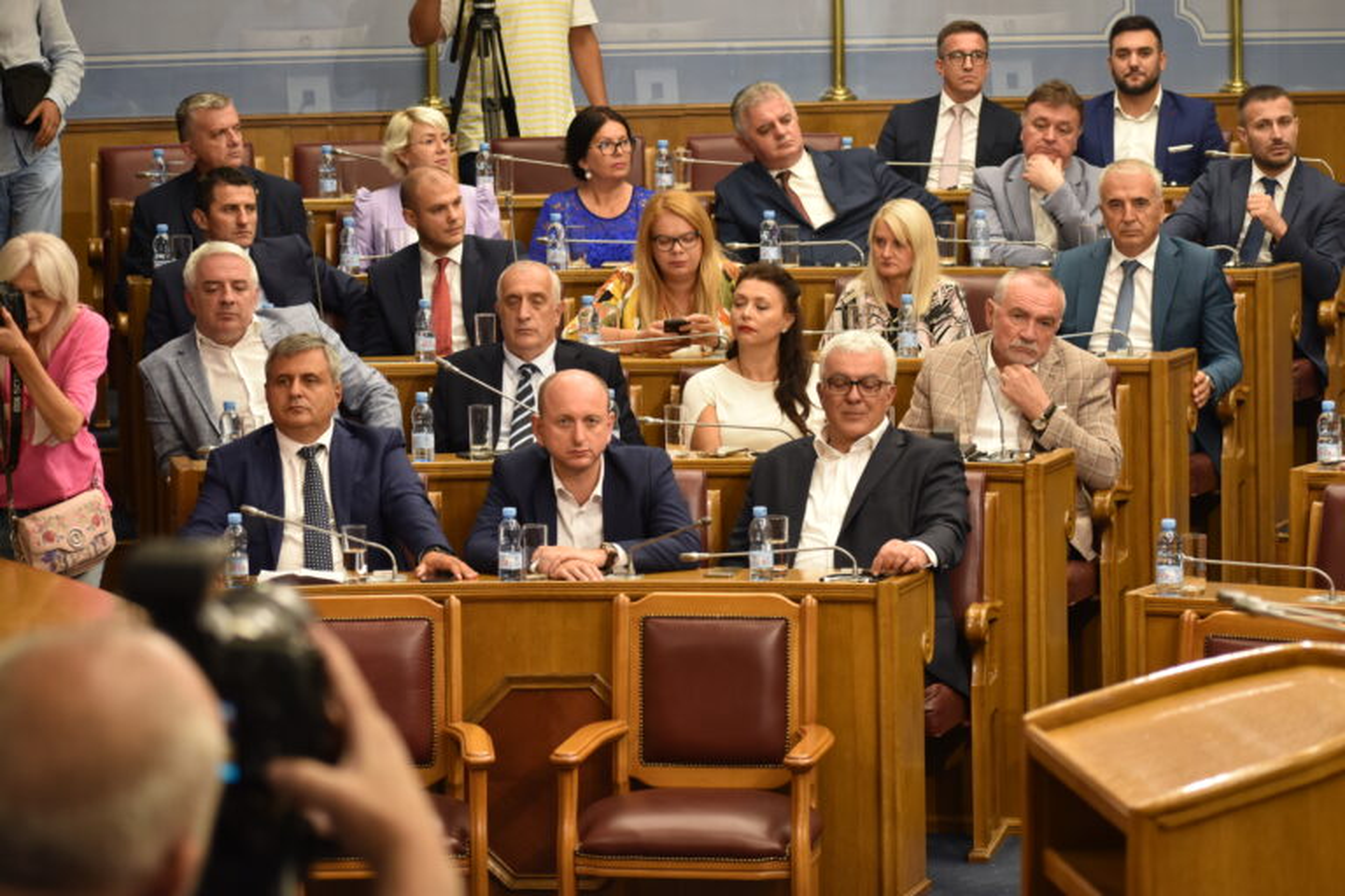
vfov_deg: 10.6
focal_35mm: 129
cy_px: 448
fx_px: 4819
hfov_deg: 15.9
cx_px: 672
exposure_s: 1/60
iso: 720
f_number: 4.8
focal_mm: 86
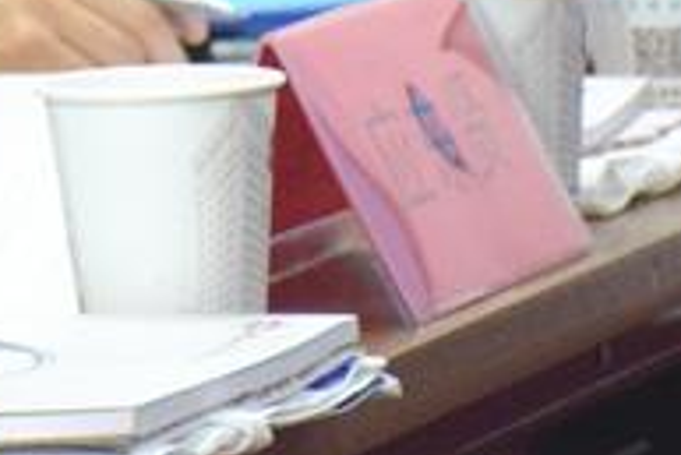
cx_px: -886
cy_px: -515
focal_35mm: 482
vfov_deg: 2.8
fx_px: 9124
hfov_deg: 4.2
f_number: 5
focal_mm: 62
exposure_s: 1/60
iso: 2500
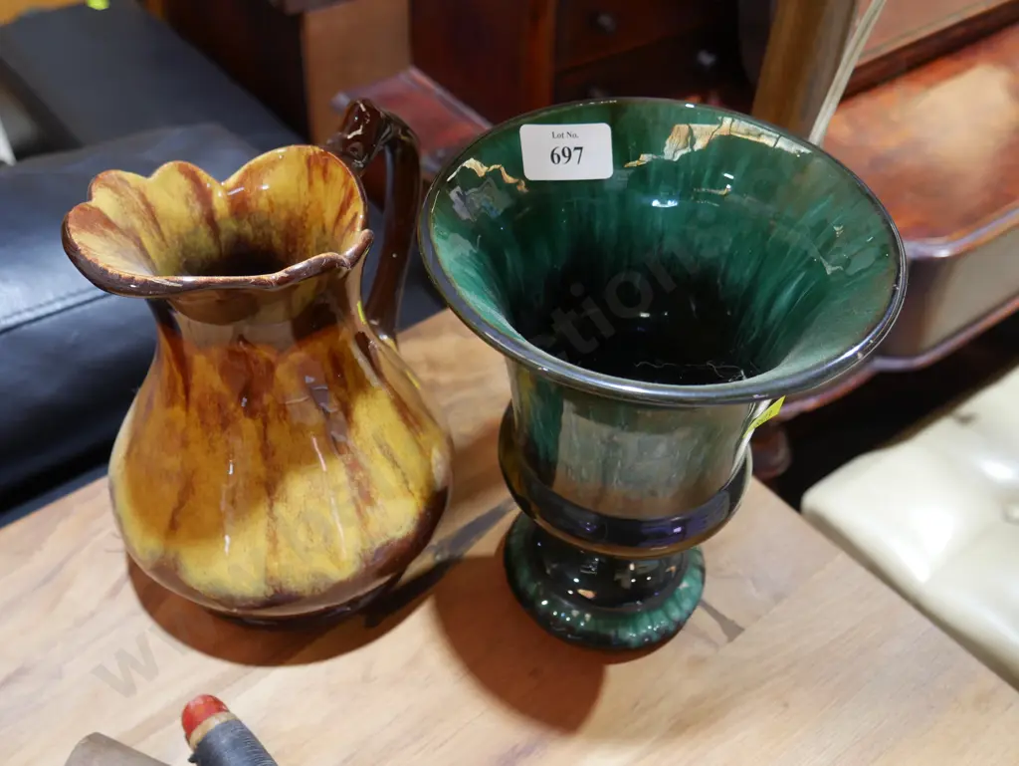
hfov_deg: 49.0
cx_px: 510
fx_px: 1119
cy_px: 383
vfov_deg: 37.8
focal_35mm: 38
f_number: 4.1
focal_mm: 19
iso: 640
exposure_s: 1/60
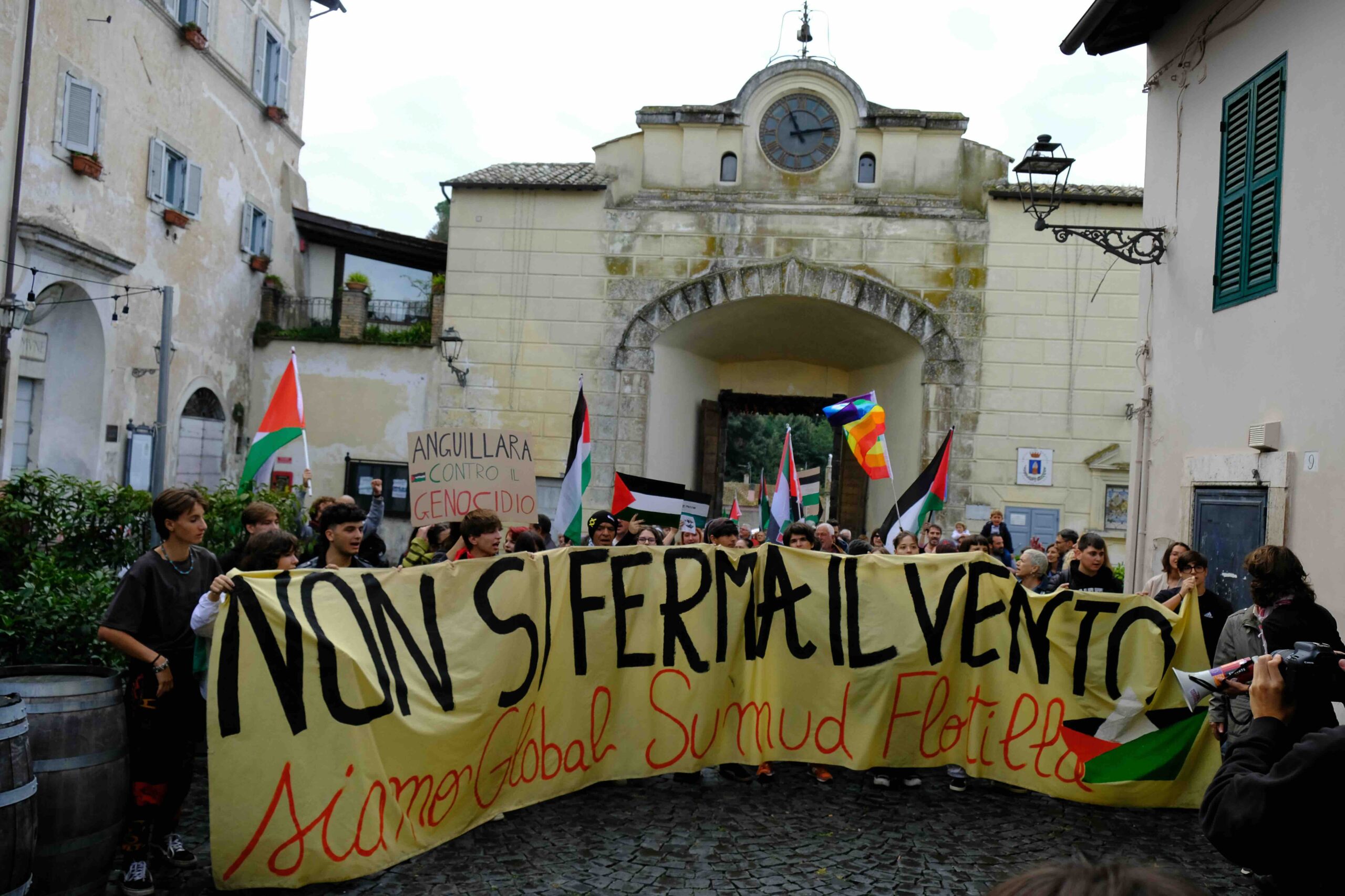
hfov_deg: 67.4
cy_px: 448
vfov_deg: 47.9
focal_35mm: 27
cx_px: 672
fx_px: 1009
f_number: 4
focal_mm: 18
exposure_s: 1/2000
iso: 800
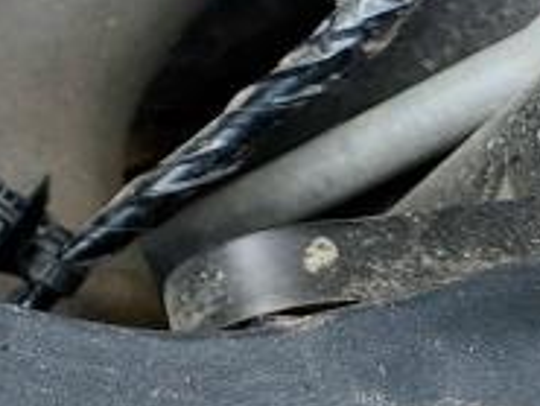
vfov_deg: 11.6
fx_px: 1936
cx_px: -765
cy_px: -155
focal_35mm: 124
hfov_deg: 12.4
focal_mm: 5.54
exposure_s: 1/40
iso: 160
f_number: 1.8
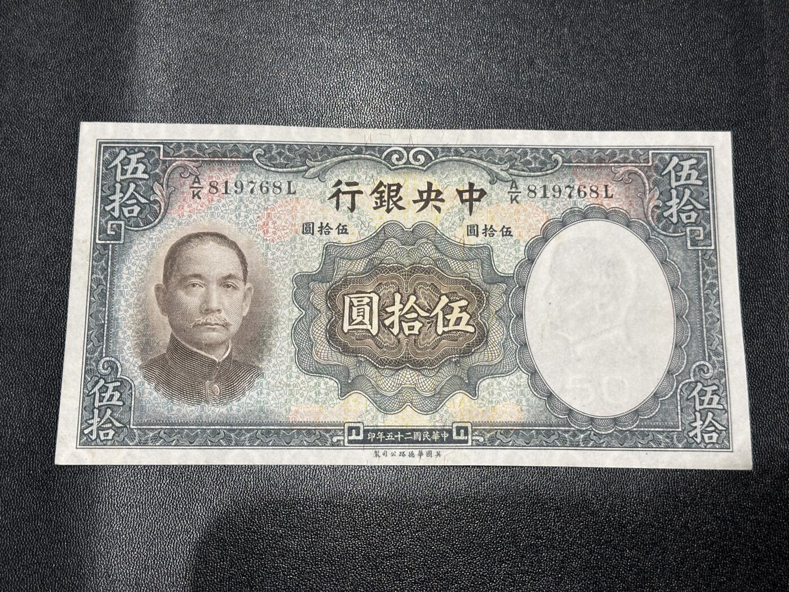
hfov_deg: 39.7
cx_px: 394
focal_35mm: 48
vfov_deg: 30.3
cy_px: 296
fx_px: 1094
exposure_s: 1/50
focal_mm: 6.86
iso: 100
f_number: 1.78
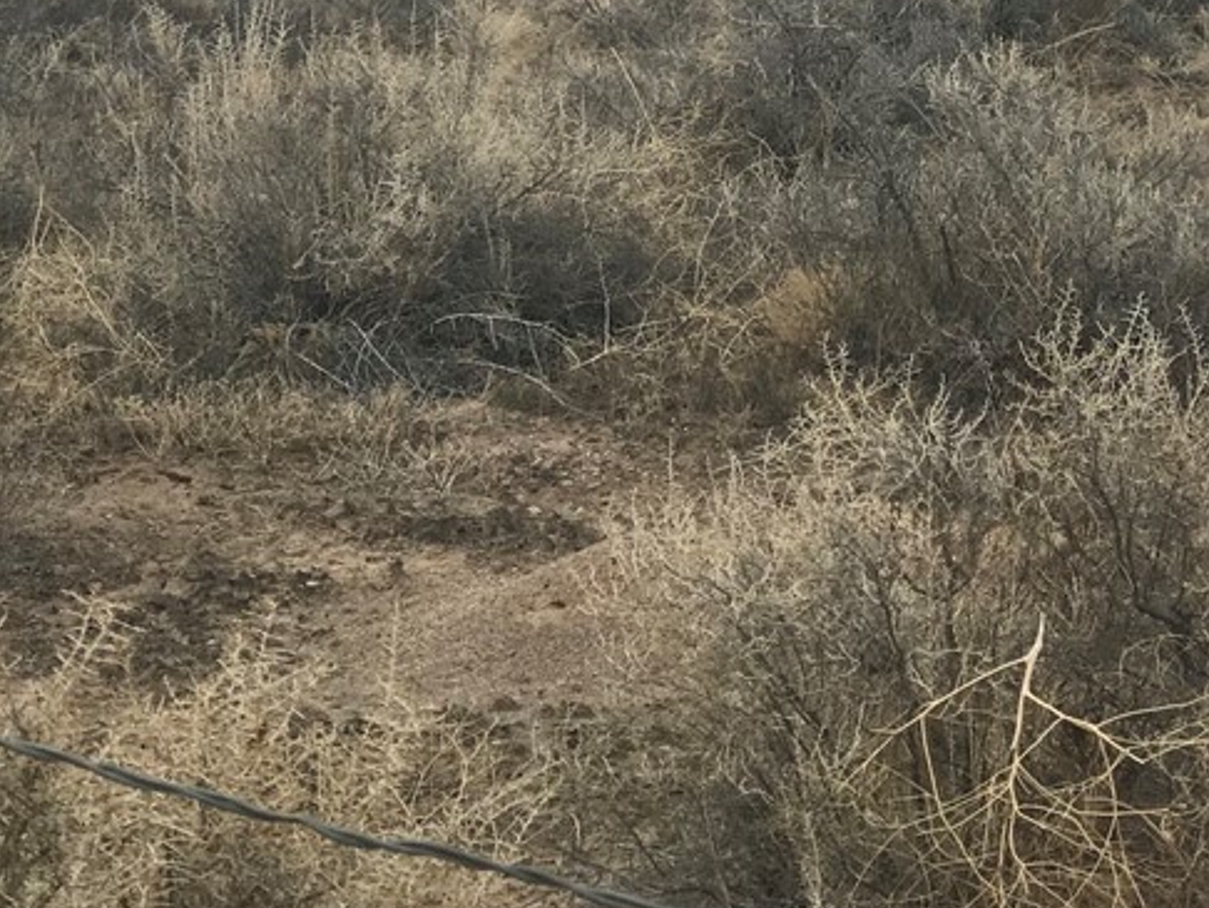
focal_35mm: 120
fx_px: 4193
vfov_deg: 12.2
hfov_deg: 16.4
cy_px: 20
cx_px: 754
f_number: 2.8
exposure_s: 1/725
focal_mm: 6.6
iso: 20
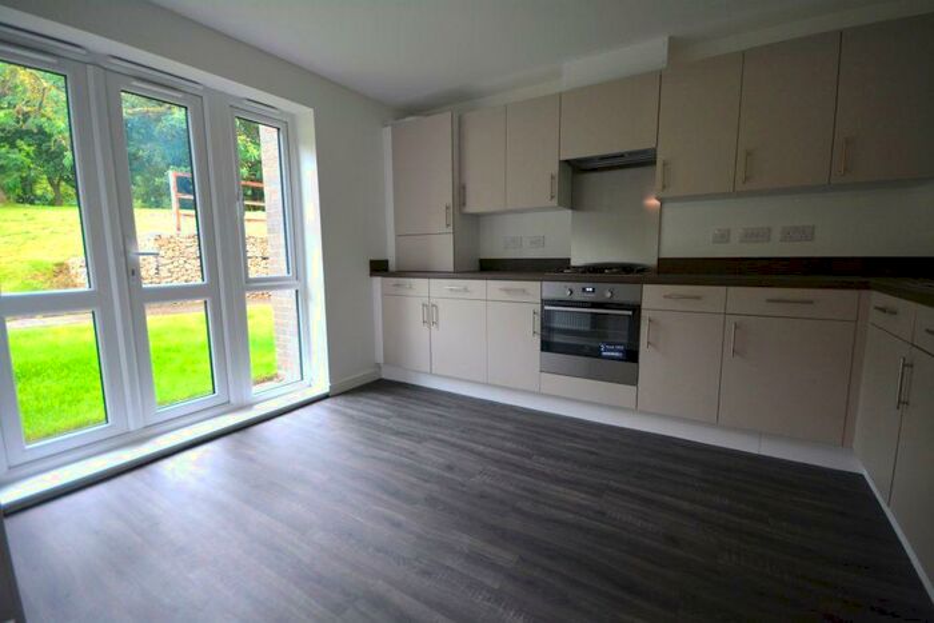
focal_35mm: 15
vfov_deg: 77.4
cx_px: 467
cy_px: 312
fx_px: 389
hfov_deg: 100.4
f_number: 4
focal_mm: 10
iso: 720
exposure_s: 1/60
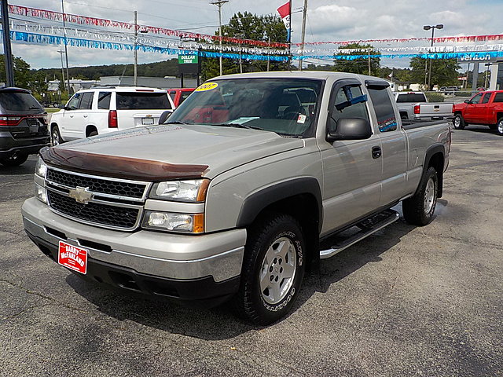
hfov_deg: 60.0
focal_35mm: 30
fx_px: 436
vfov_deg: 46.8
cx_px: 252
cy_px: 188
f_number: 3.3
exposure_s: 1/2000
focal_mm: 4.1
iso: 125
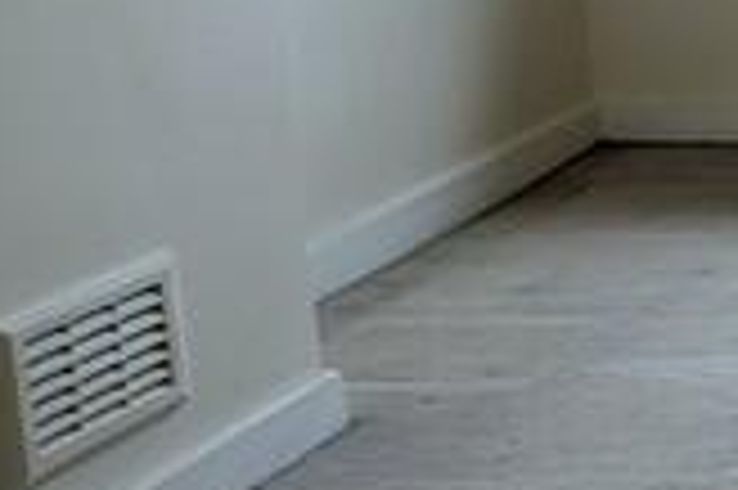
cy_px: -47
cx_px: 1638
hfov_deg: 16.3
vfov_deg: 16.9
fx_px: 1597
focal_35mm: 78
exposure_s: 1/108
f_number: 1.95
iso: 48
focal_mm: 2.23
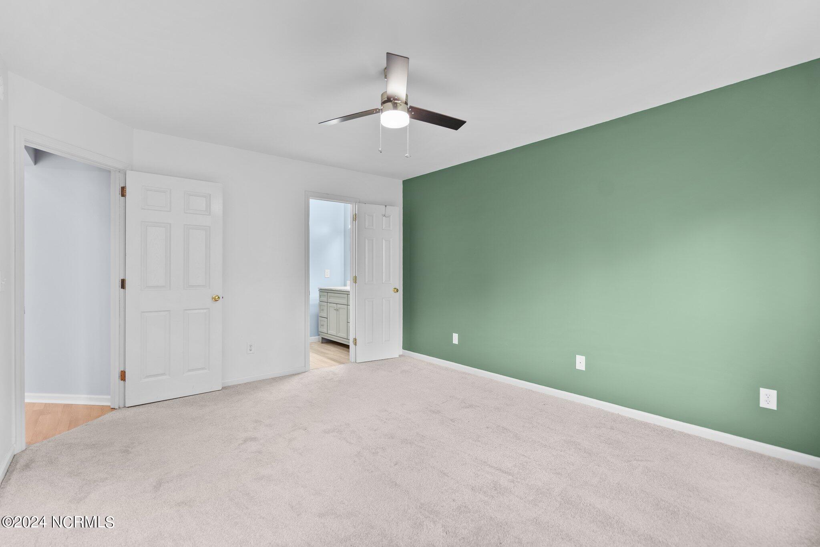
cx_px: 410
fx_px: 364
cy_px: 274
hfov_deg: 96.7
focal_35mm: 16
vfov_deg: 73.7
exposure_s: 1/2.5
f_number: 4
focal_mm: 16
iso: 250
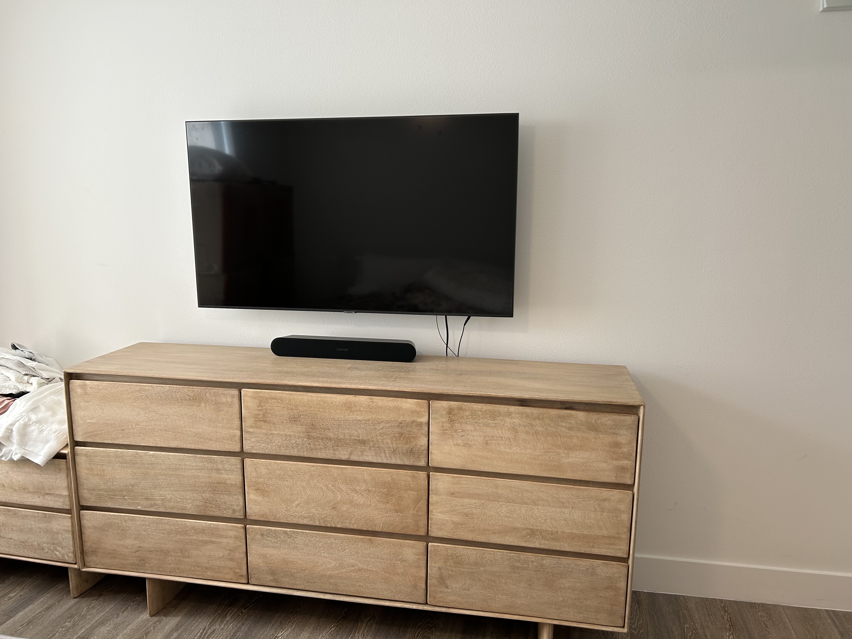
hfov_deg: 67.3
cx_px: 426
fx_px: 640
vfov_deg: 53.1
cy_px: 320
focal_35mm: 26
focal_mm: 5.7
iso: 80
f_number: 1.5
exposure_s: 1/120
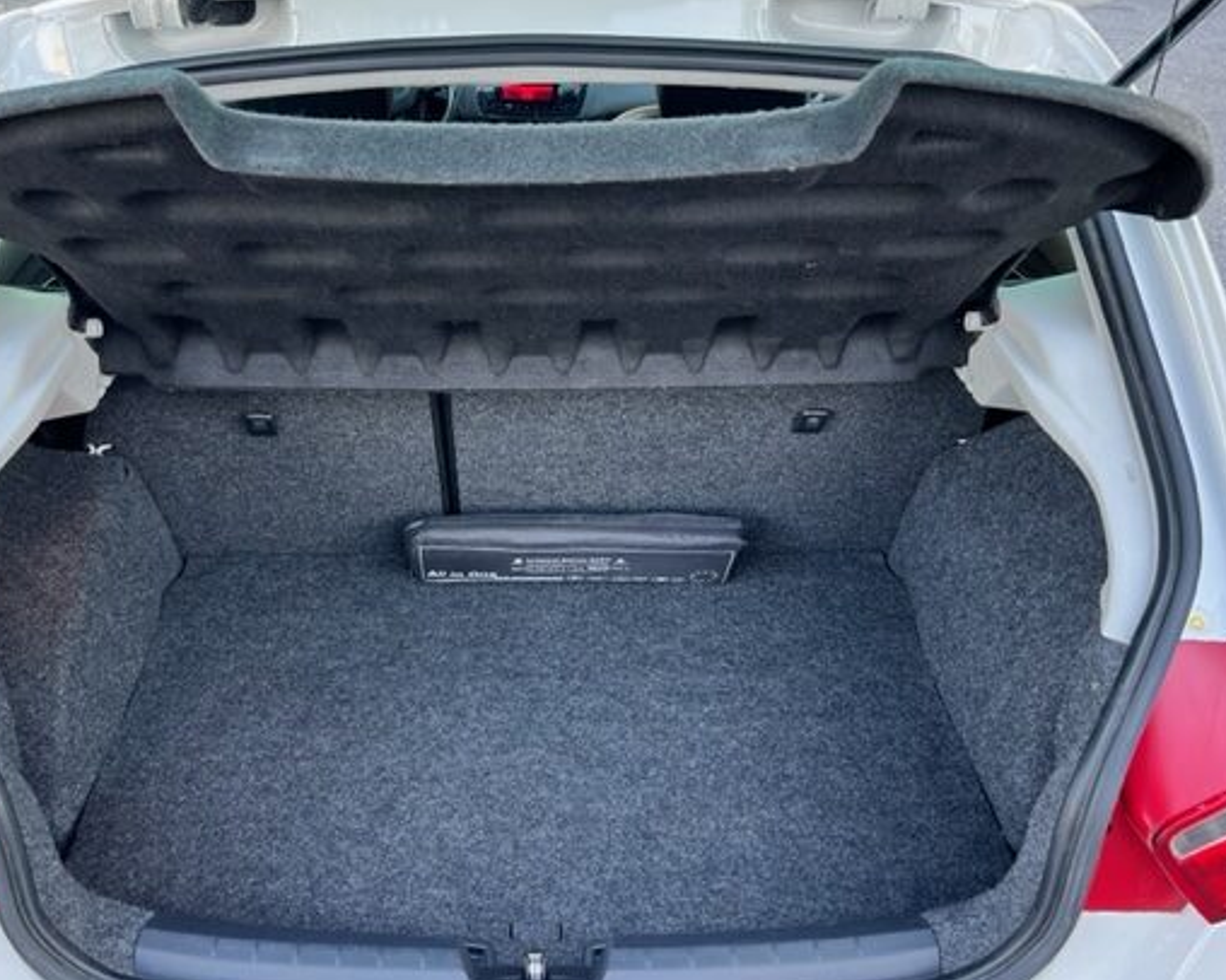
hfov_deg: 55.4
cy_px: 492
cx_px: 509
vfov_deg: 45.8
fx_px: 1161
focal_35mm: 32
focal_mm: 5.7
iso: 125
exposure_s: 1/120
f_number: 1.5
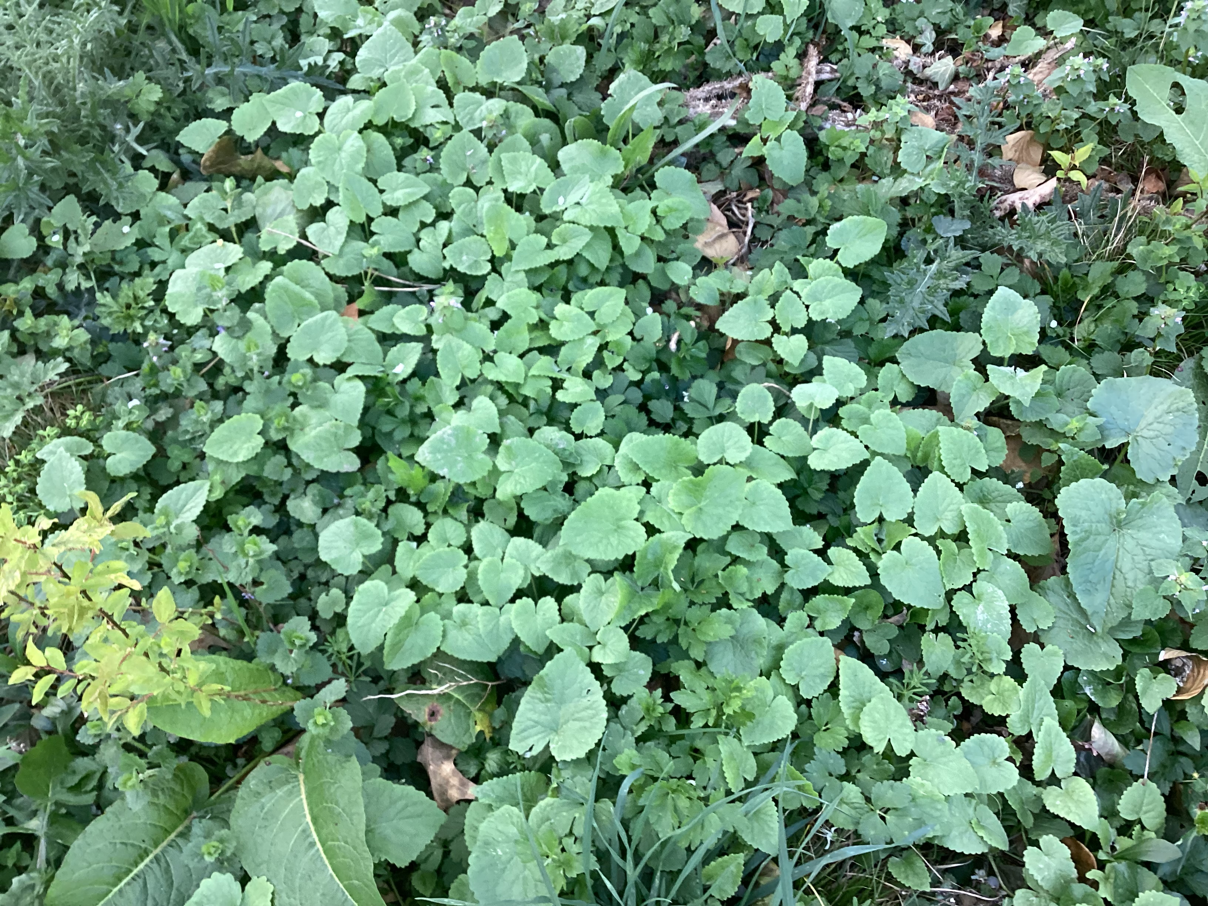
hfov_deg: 58.4
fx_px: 1082
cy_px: 453
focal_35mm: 31
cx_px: 604
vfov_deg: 45.4
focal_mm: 3.3
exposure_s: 1/100
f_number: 2.4
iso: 80
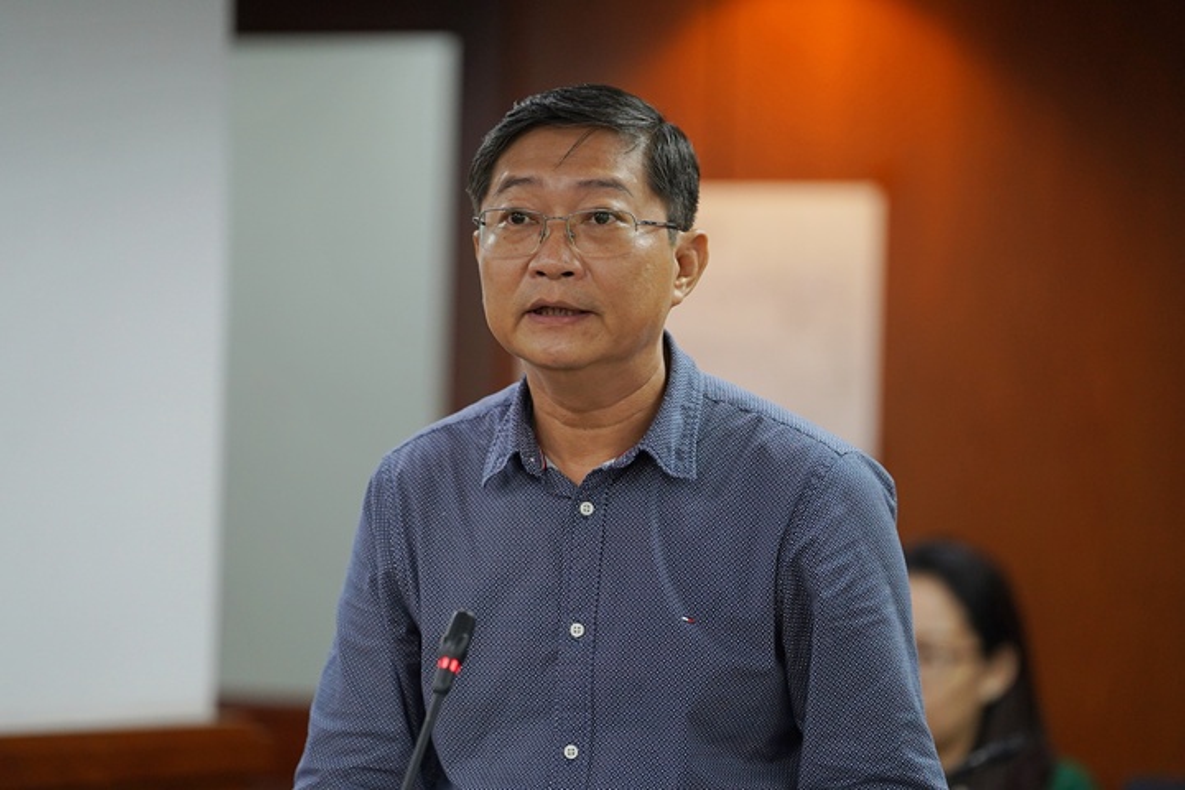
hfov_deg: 12.2
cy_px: 395
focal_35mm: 168
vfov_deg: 8.2
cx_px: 592
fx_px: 5530
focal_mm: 168
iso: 1600
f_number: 2.8
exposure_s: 1/800
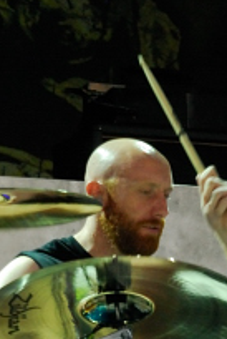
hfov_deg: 4.2
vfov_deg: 6.2
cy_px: 269
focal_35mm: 330
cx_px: 171
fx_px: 3110
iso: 1000
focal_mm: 75
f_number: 5.6
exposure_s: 1/125
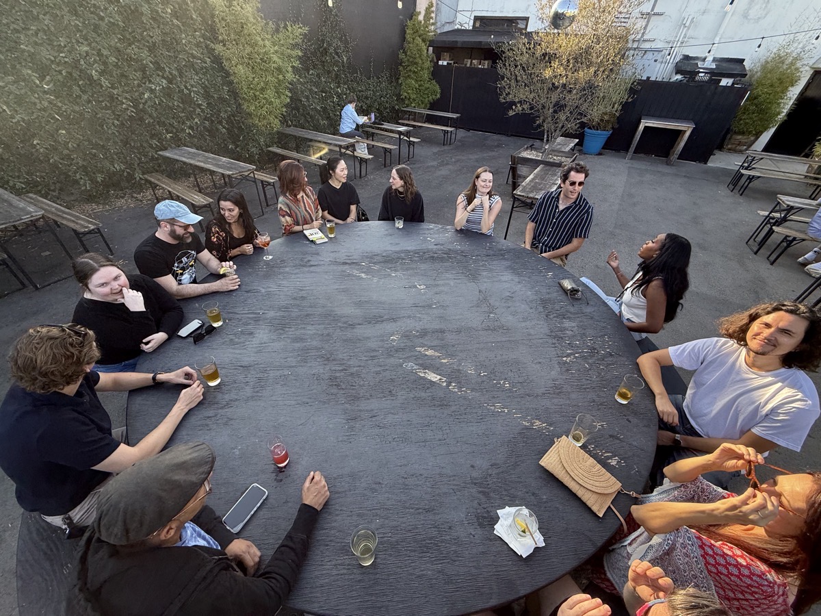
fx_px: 332
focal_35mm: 14
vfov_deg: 85.7
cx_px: 410
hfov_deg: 102.1
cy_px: 308
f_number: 2.2
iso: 50
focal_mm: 2.22
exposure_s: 1/228
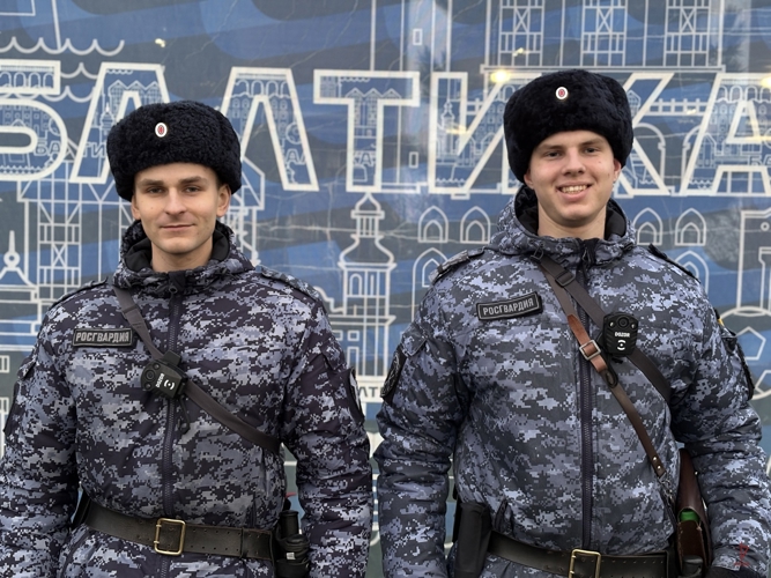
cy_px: 289
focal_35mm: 52
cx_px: 386
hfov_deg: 36.8
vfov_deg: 28.0
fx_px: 1158
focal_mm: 5.96
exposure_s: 1/25
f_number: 1.6
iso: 250
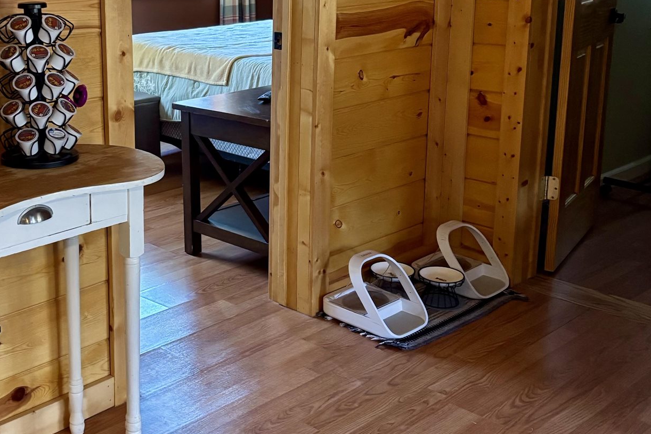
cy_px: 123
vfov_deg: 26.2
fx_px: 922
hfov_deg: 38.2
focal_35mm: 51
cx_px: 193
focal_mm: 5.96
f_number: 1.6
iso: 500
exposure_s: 1/47
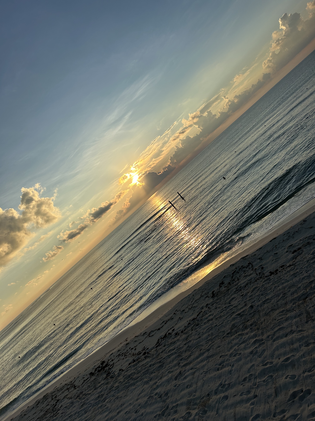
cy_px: 210
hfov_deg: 53.1
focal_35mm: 26
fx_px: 315
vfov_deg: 67.3
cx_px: 158
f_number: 1.5
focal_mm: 5.7
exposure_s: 1/5882
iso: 50
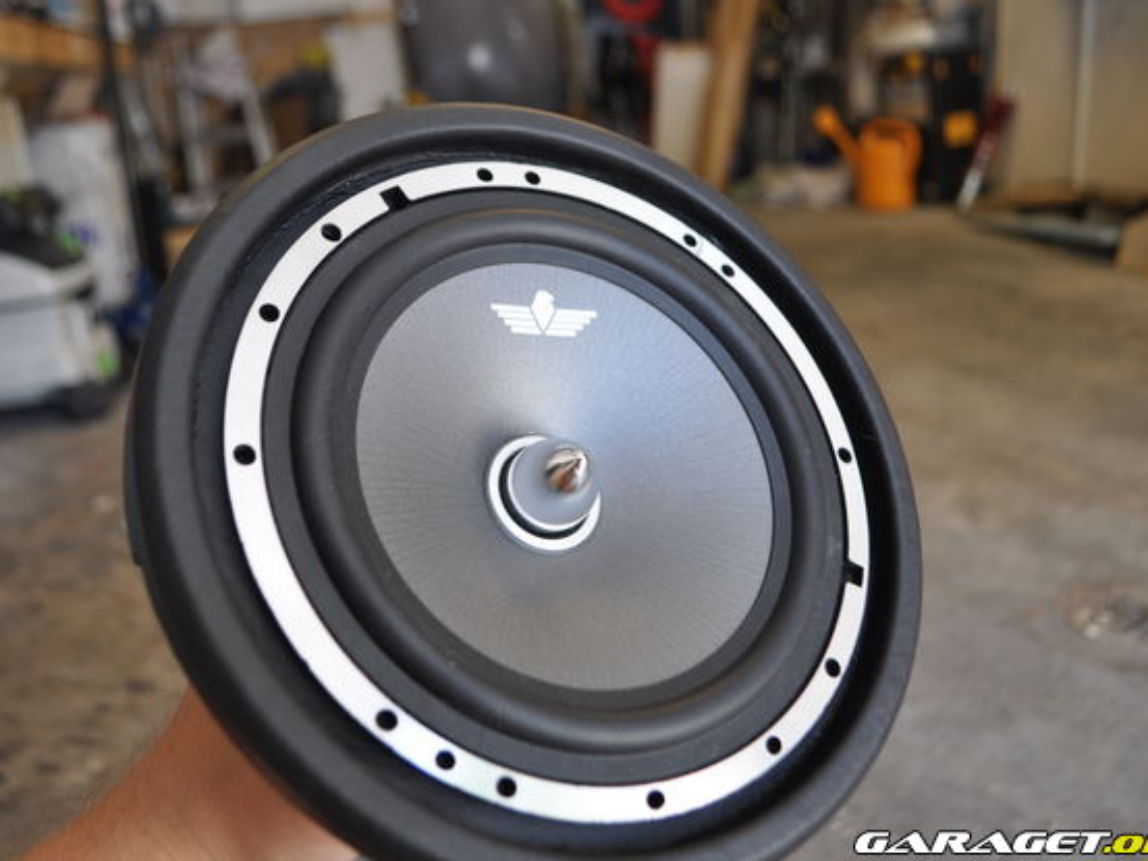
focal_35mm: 30
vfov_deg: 46.8
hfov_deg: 59.9
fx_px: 995
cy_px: 422
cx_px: 546
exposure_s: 1/80
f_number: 4.5
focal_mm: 18
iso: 400
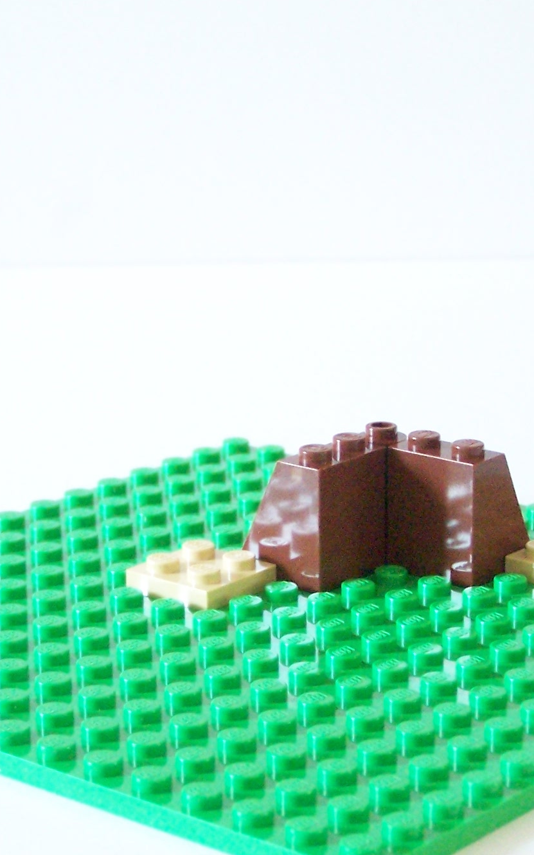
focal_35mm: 115
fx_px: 2678
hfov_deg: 11.4
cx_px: 283
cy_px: 499
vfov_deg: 18.1
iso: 400
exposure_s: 1/15
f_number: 3.1
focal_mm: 9.3
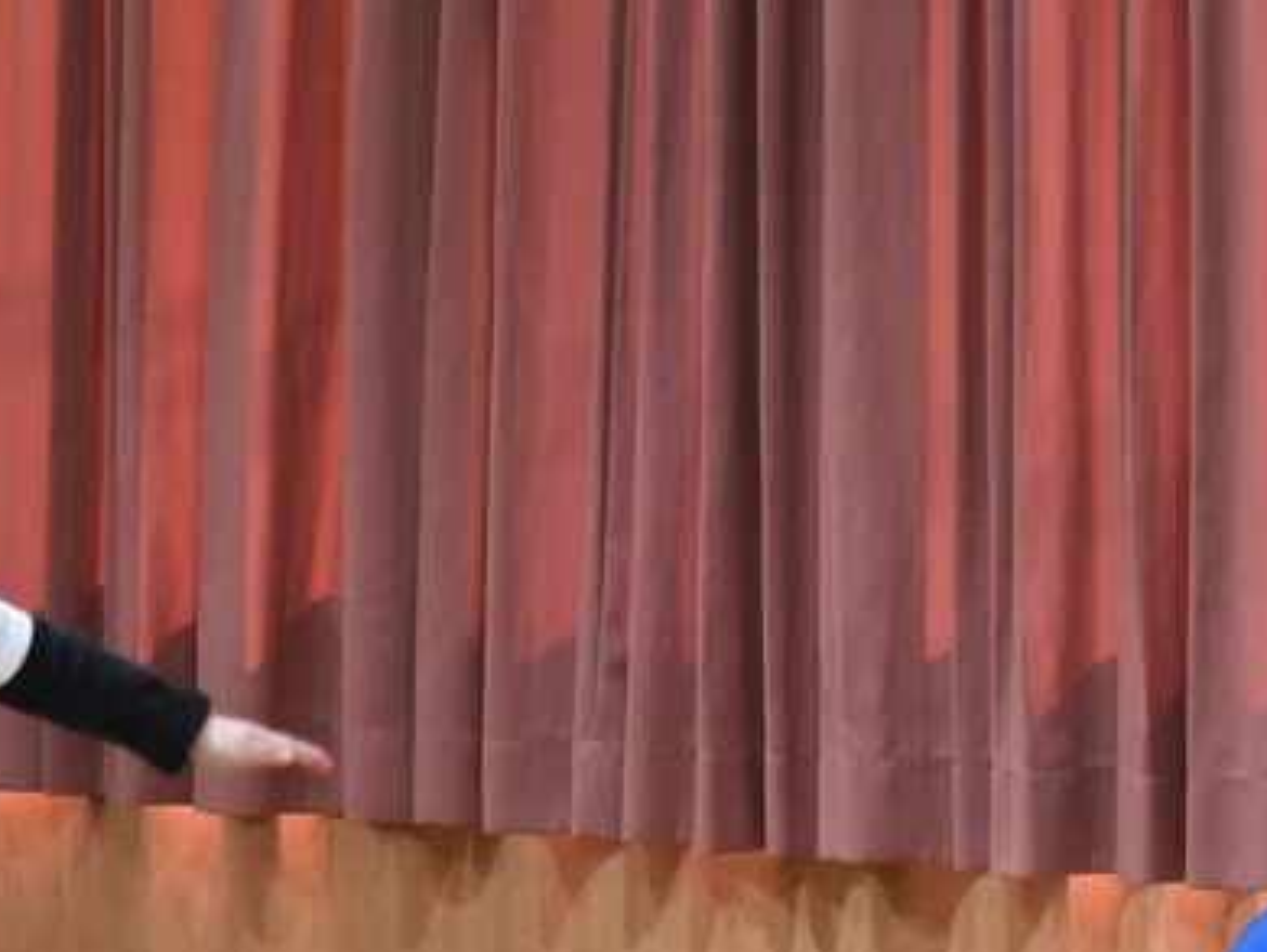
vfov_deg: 4.9
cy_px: 760
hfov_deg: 6.5
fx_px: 11097
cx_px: 375
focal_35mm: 303
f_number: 4.8
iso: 4000
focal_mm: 82
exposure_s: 1/160
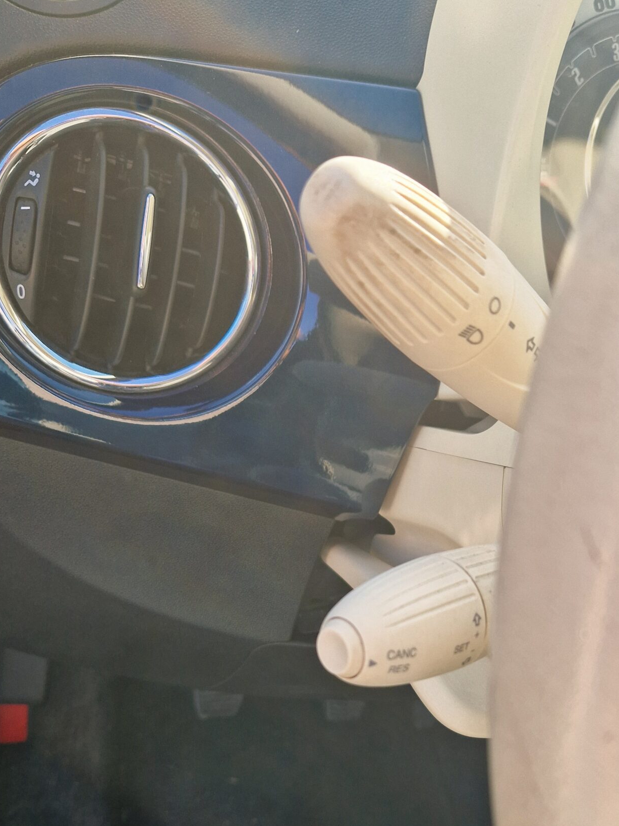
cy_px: 549
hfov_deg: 39.3
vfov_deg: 50.5
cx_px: 406
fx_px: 858
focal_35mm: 36
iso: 50
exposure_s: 1/279
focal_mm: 5.4
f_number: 1.8
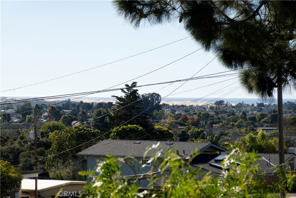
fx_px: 1143
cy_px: 99
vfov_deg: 9.9
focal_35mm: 139
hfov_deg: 14.7
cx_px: 148
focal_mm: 50.6
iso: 100
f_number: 5.6
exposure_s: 1/640
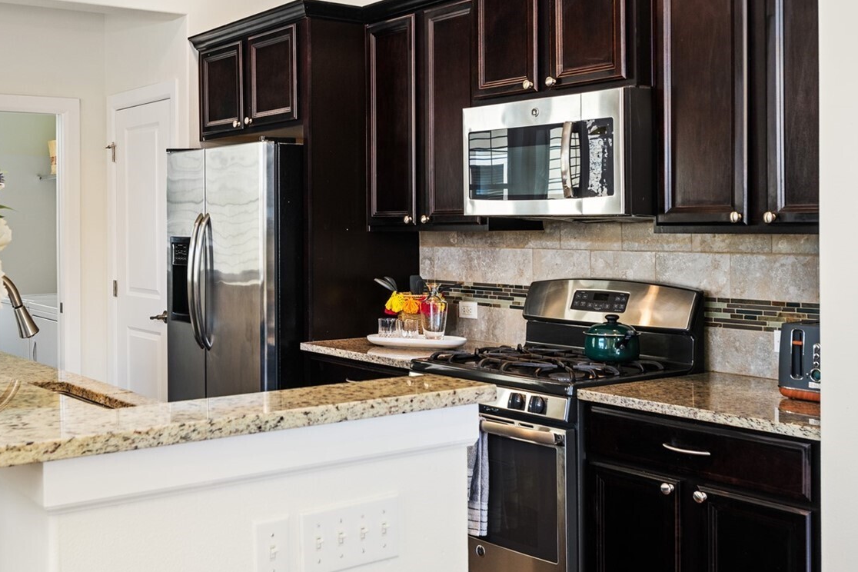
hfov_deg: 45.0
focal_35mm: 43
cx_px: 311
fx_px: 1025
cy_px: 224
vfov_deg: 31.1
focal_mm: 30
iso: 500
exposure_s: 1/5
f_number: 7.1
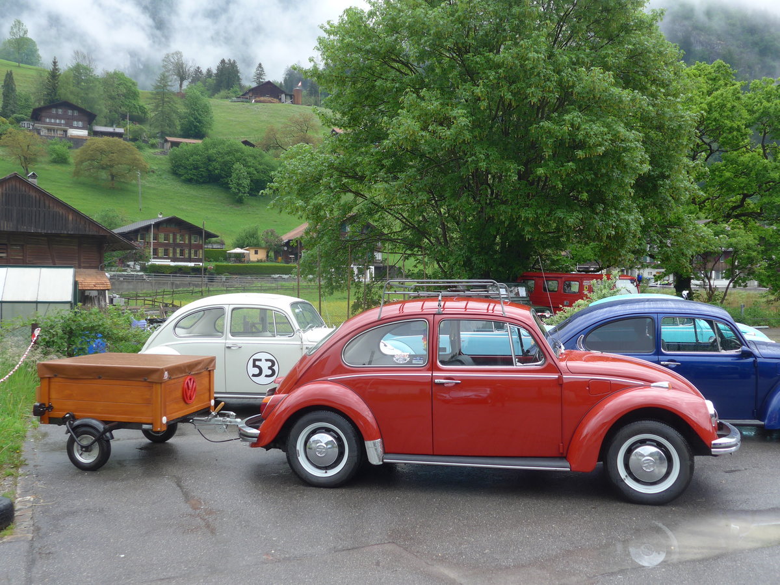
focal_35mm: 34
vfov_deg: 41.8
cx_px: 390
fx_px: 766
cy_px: 292
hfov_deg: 54.0
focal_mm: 7
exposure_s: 1/250
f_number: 2.8
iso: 80
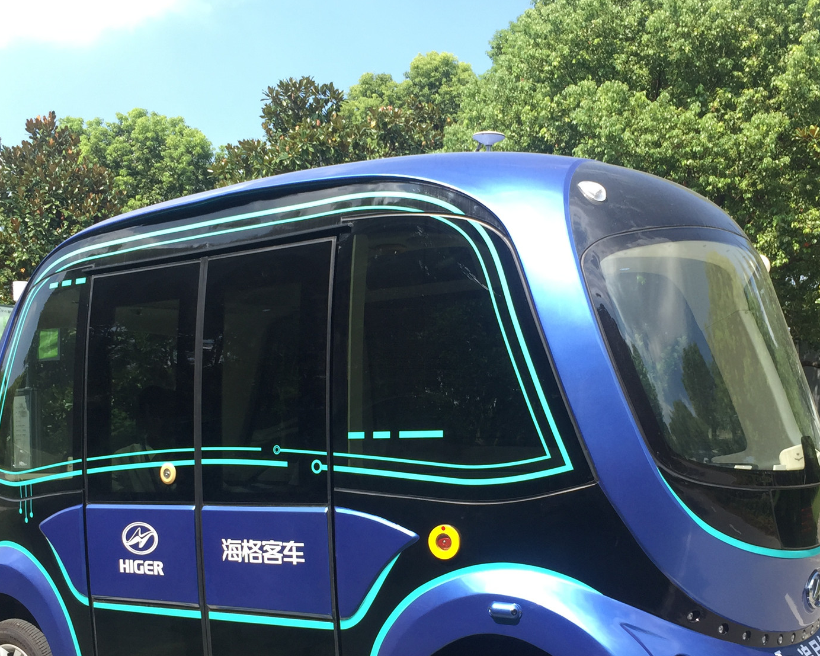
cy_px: 456
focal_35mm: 45
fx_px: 1092
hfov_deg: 41.1
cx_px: 440
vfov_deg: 33.0
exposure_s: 1/608
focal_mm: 4.15
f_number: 2.2
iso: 32
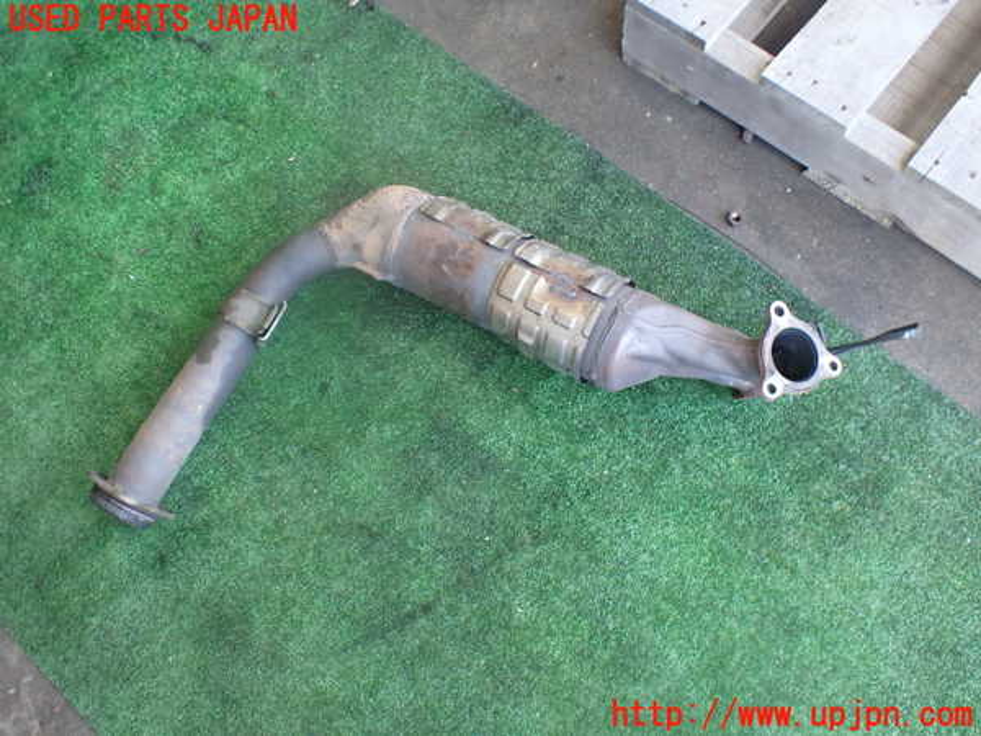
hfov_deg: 60.0
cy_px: 368
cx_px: 490
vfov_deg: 46.8
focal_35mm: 30
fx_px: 850
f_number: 2.3
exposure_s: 1/125
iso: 400
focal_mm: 5.4
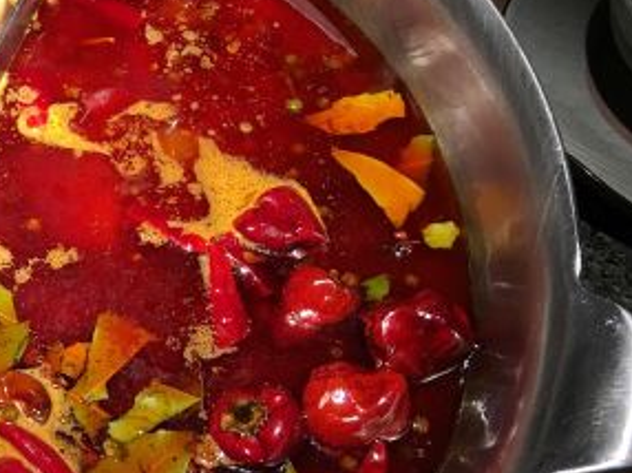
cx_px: -104
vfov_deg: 20.6
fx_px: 1295
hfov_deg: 25.0
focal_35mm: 71
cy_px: 317
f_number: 2.2
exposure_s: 1/33
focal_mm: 4.15
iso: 50
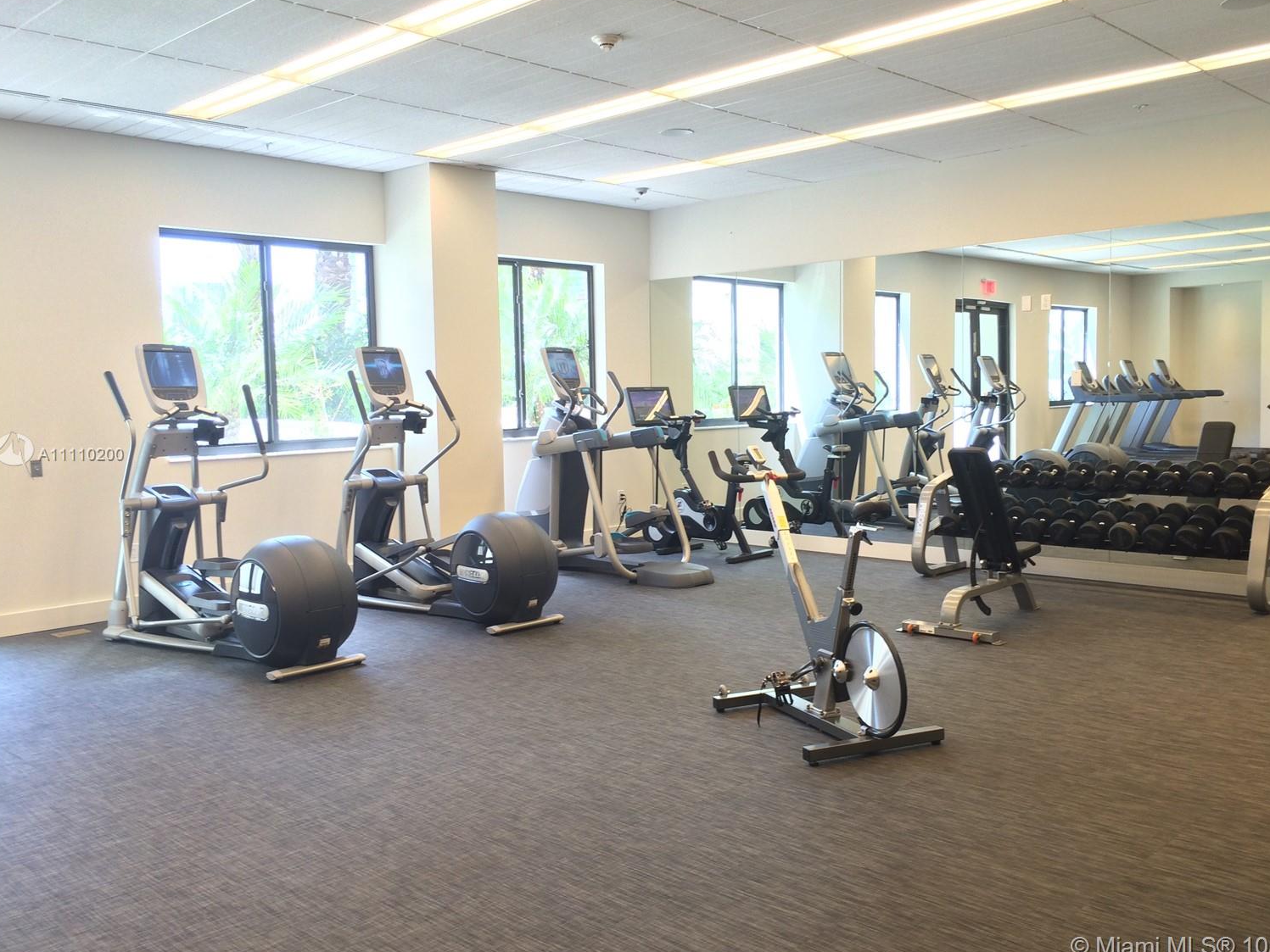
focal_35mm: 31
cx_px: 668
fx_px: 1137
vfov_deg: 45.4
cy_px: 455
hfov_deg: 58.3
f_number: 2.2
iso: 40
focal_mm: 4.15
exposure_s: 1/30
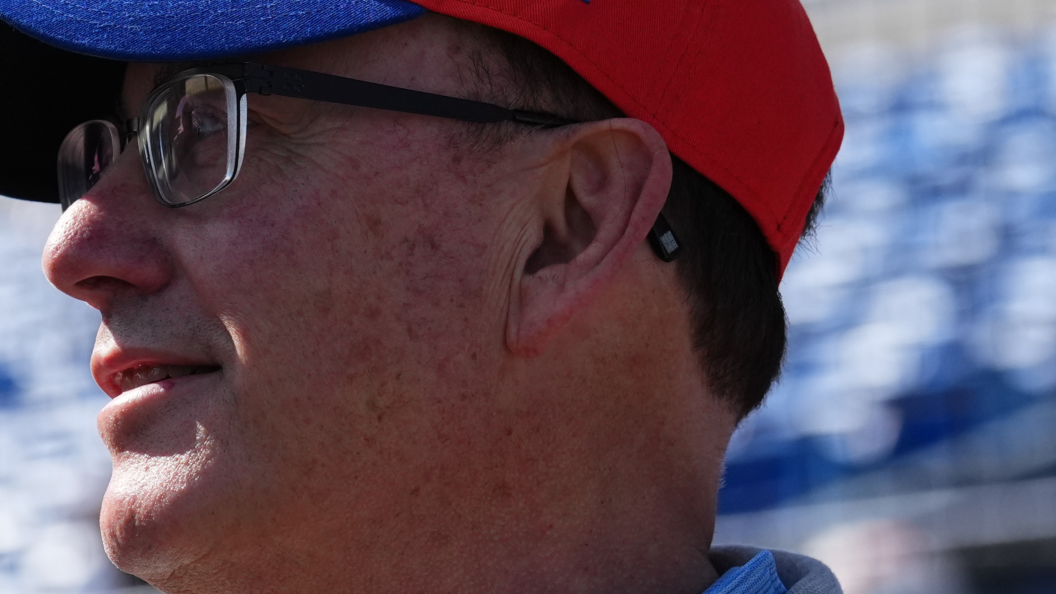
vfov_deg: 3.7
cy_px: 283
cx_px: 260
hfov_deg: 6.6
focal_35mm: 328
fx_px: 9184
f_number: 4.5
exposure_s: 1/5000
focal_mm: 91
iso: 640
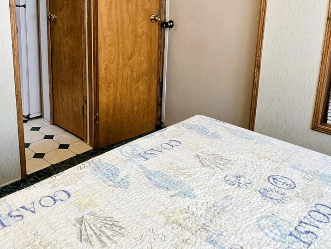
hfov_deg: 59.9
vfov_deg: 46.4
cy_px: 60
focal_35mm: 29
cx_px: 105
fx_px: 277
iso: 80
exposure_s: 1/60
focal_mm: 2.2
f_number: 2.2
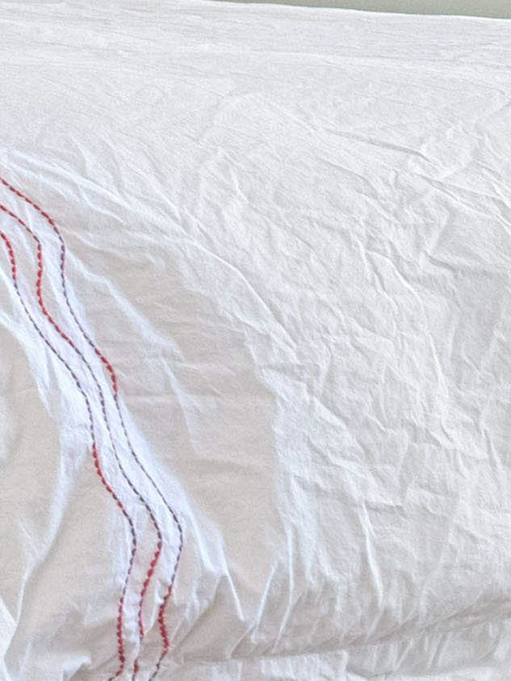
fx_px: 3147
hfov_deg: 7.4
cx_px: -1337
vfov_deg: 12.1
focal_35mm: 160
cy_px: -97
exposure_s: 1/15
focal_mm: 17
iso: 400
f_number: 8
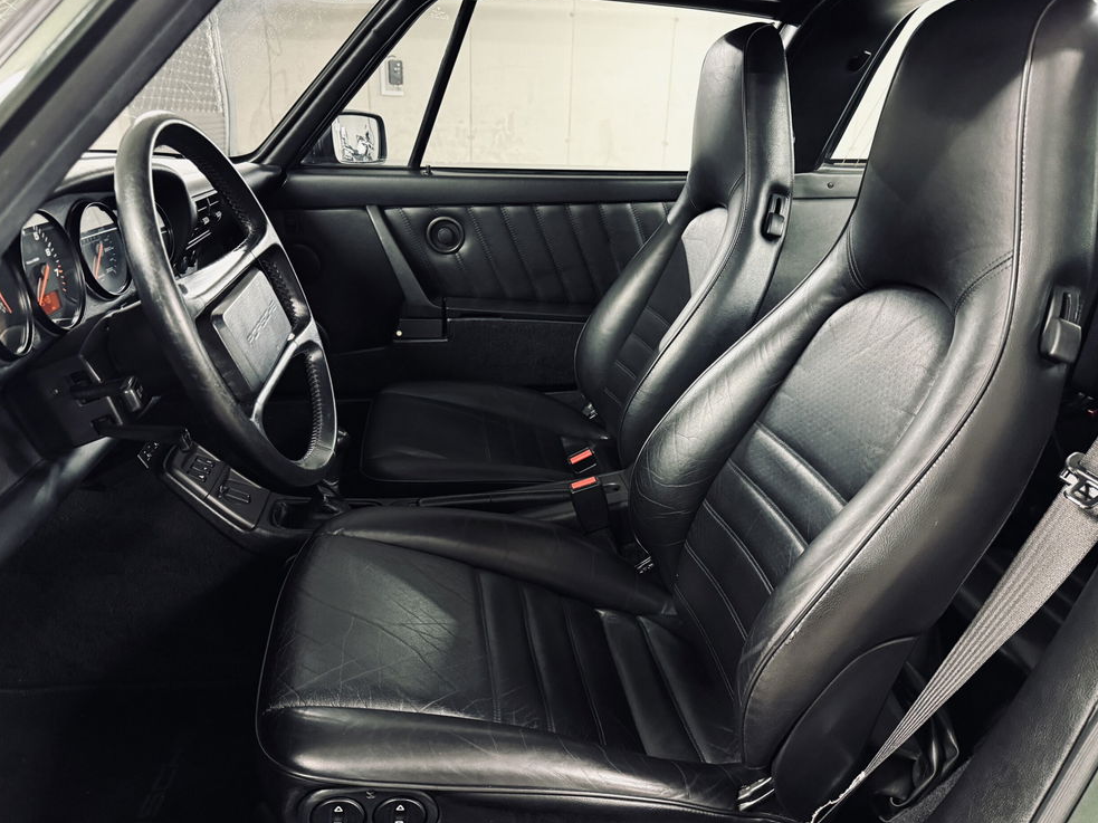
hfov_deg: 69.4
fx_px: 793
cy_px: 422
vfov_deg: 54.9
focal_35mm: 25
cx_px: 545
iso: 800
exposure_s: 1/33
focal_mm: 6.76
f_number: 1.78
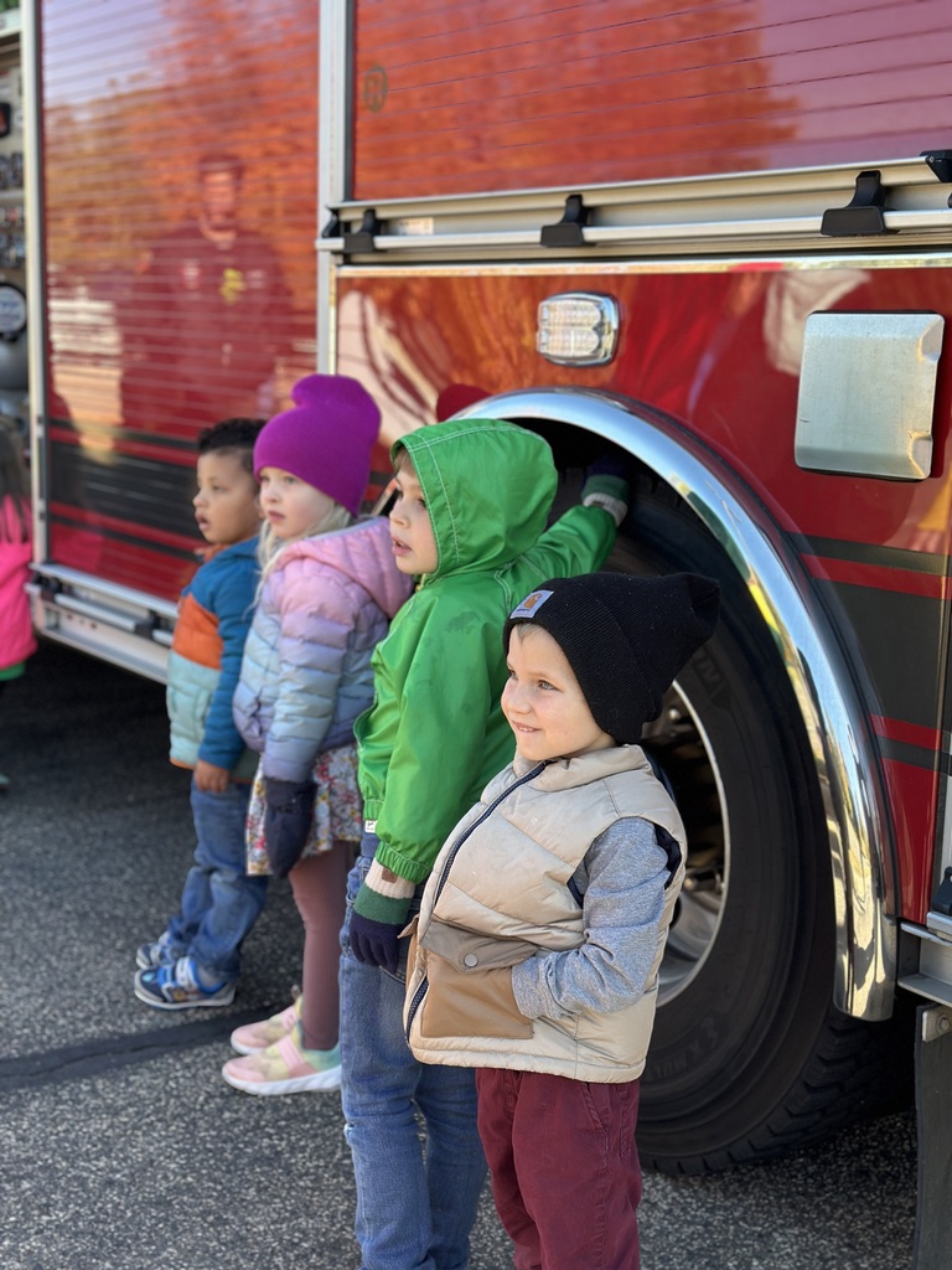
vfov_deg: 39.7
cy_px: 635
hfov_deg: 30.3
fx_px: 1760
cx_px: 476
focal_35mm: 48
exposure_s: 1/615
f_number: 1.78
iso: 80
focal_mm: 6.86
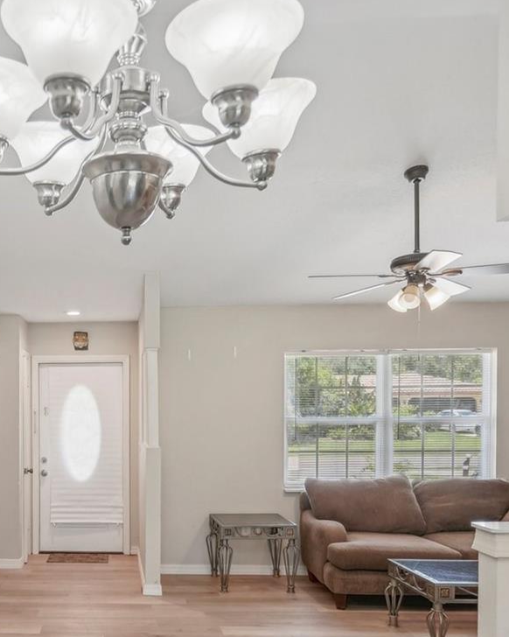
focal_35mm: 33
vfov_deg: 52.8
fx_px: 622
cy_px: 442
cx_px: 71
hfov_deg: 41.7
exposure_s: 1/60
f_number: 4
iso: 400
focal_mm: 16
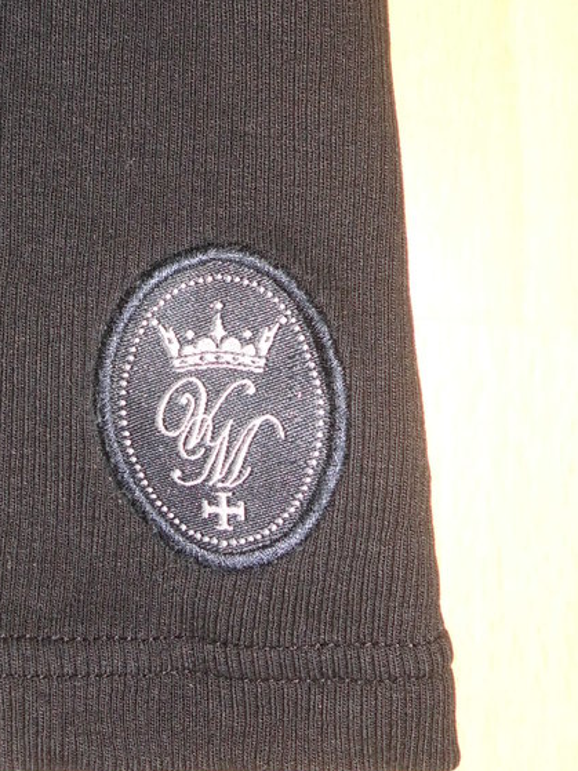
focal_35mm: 62
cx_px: 91
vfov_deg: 31.1
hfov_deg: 23.2
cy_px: 318
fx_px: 1381
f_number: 3.2
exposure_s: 1/60
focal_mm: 4.6
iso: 100
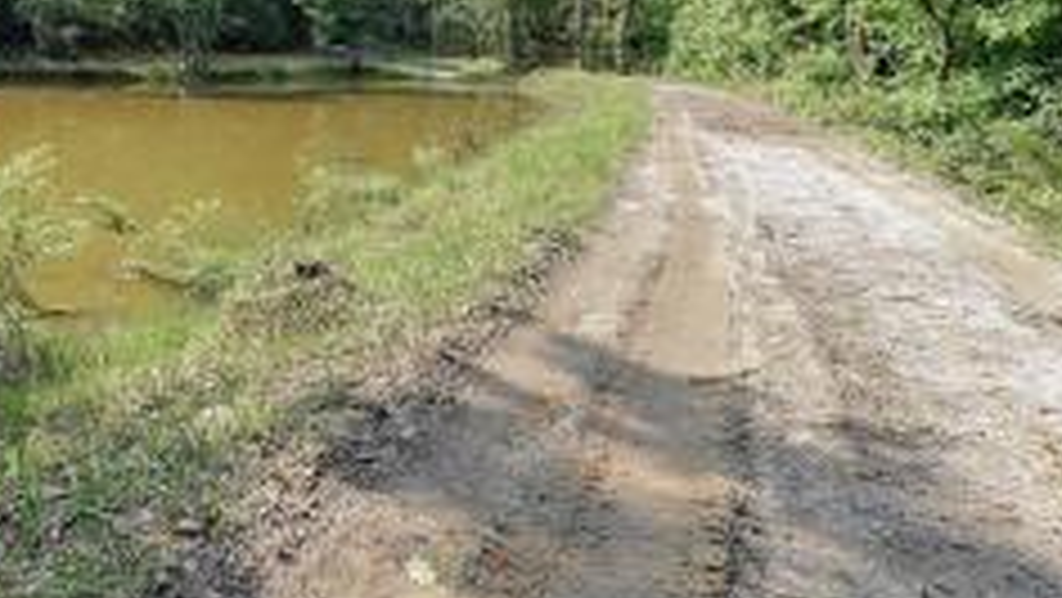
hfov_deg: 57.3
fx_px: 845
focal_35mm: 30
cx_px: 153
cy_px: 72
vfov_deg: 36.8
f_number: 8
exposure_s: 1/100
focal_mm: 10
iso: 100
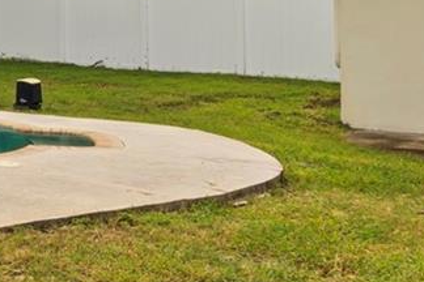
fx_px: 930
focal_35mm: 79
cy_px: -14
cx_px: -395
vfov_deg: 16.8
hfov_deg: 18.3
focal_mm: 16
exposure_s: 1/250
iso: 250
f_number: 9
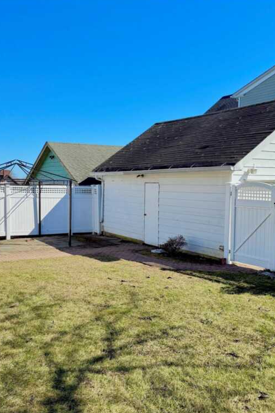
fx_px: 390
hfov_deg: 38.4
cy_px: 206
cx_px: 89
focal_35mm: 34
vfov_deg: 55.8
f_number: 1.78
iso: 100
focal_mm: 6.76
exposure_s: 1/3425
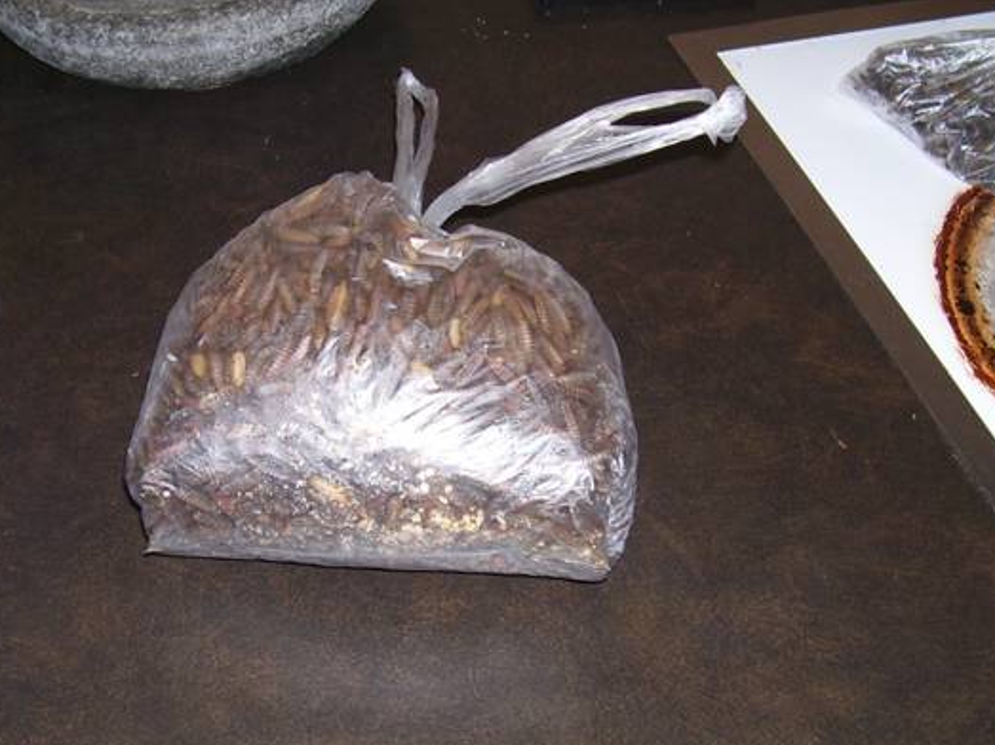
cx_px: 413
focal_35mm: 52
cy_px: 416
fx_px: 1494
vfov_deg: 28.0
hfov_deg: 36.7
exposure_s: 1/60
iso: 80
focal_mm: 5.6
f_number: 2.7
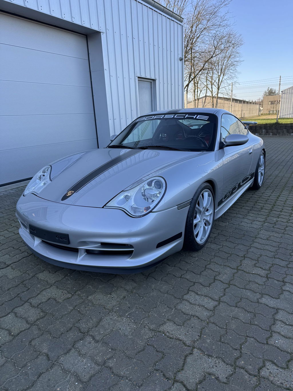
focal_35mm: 24
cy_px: 196
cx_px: 146
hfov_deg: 56.8
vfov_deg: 71.6
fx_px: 271
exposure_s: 1/756
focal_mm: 6.76
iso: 80
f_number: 1.78
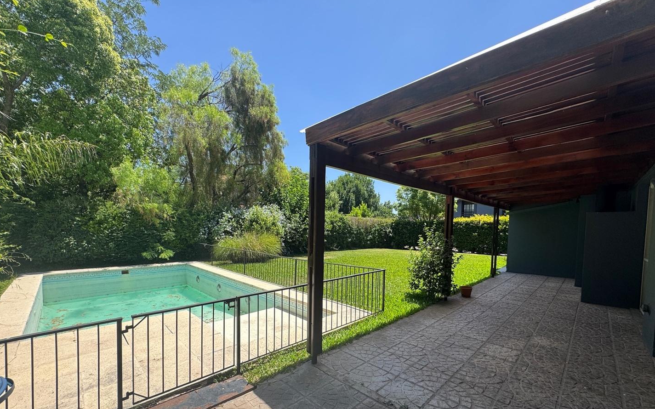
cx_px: 326
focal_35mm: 15
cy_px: 241
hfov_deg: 101.5
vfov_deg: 74.1
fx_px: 268
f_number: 2.2
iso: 50
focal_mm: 2.22
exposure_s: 1/1094
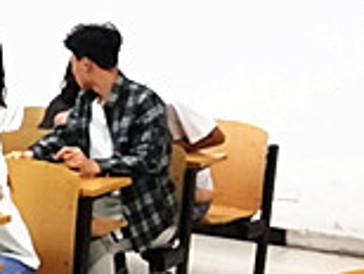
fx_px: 1137
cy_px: 94
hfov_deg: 16.0
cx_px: -243
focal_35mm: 108
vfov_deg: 13.7
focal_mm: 3.21
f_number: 2.2
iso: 200
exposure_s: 1/33.3
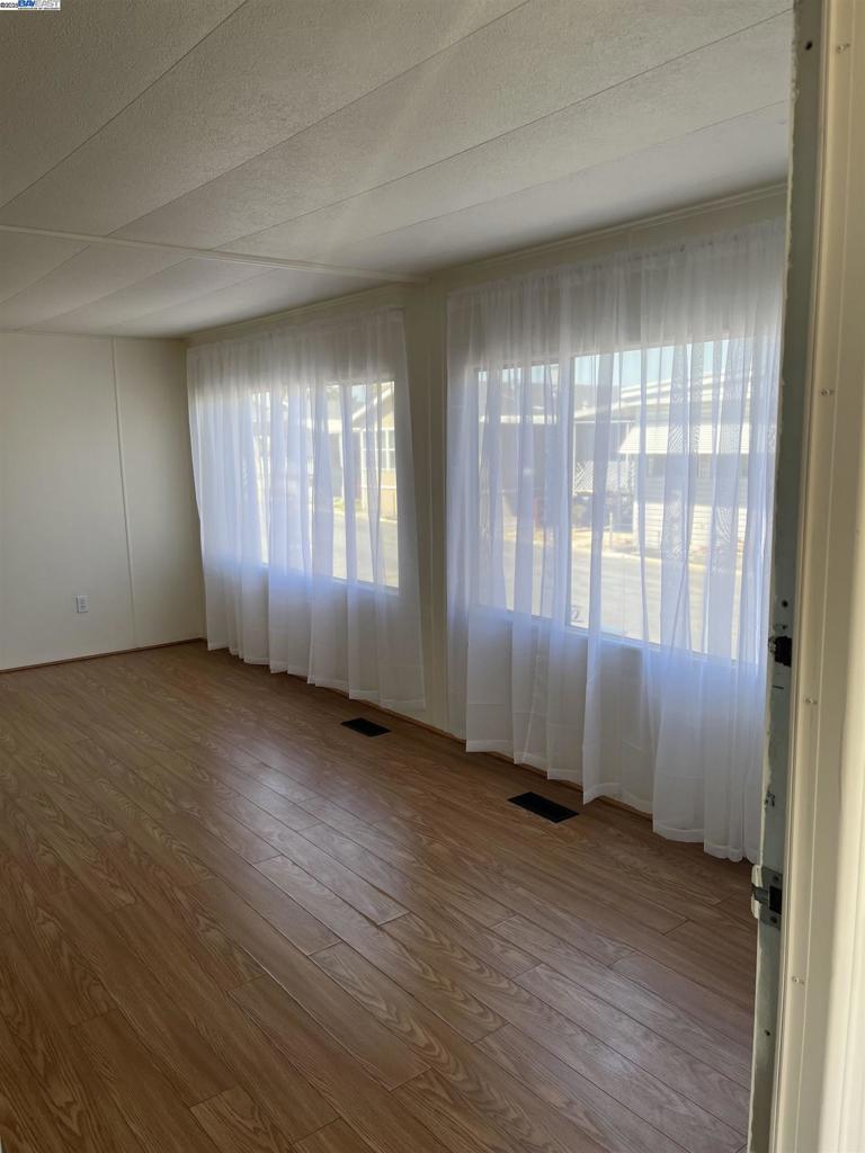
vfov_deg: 67.3
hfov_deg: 53.1
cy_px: 576
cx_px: 432
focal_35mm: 26
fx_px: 866
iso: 50
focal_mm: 5.1
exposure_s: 1/513
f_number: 1.6
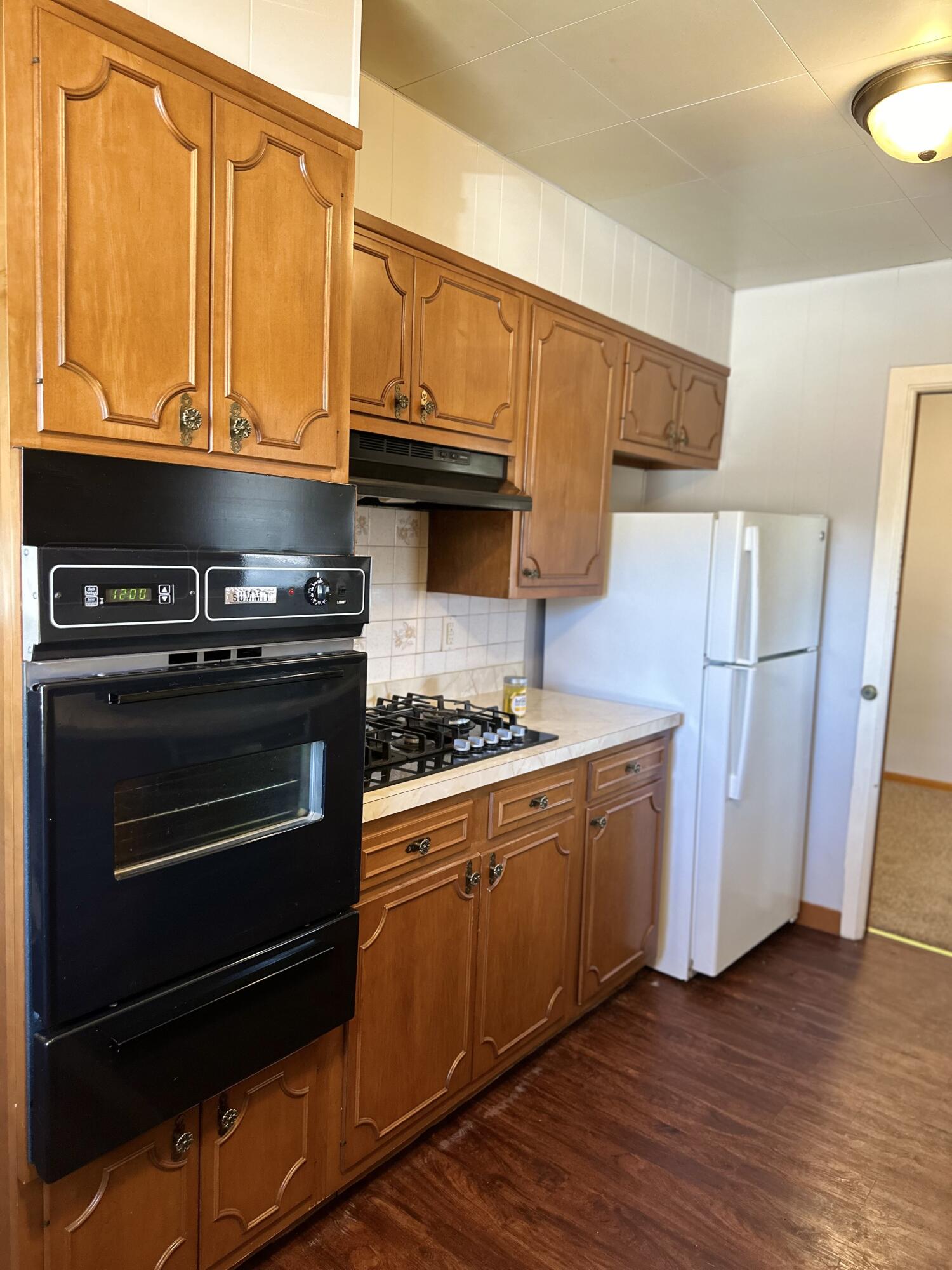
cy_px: 635
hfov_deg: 56.8
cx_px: 476
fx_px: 880
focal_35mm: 24
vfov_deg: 71.6
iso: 400
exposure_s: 1/60
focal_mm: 6.86
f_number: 1.78
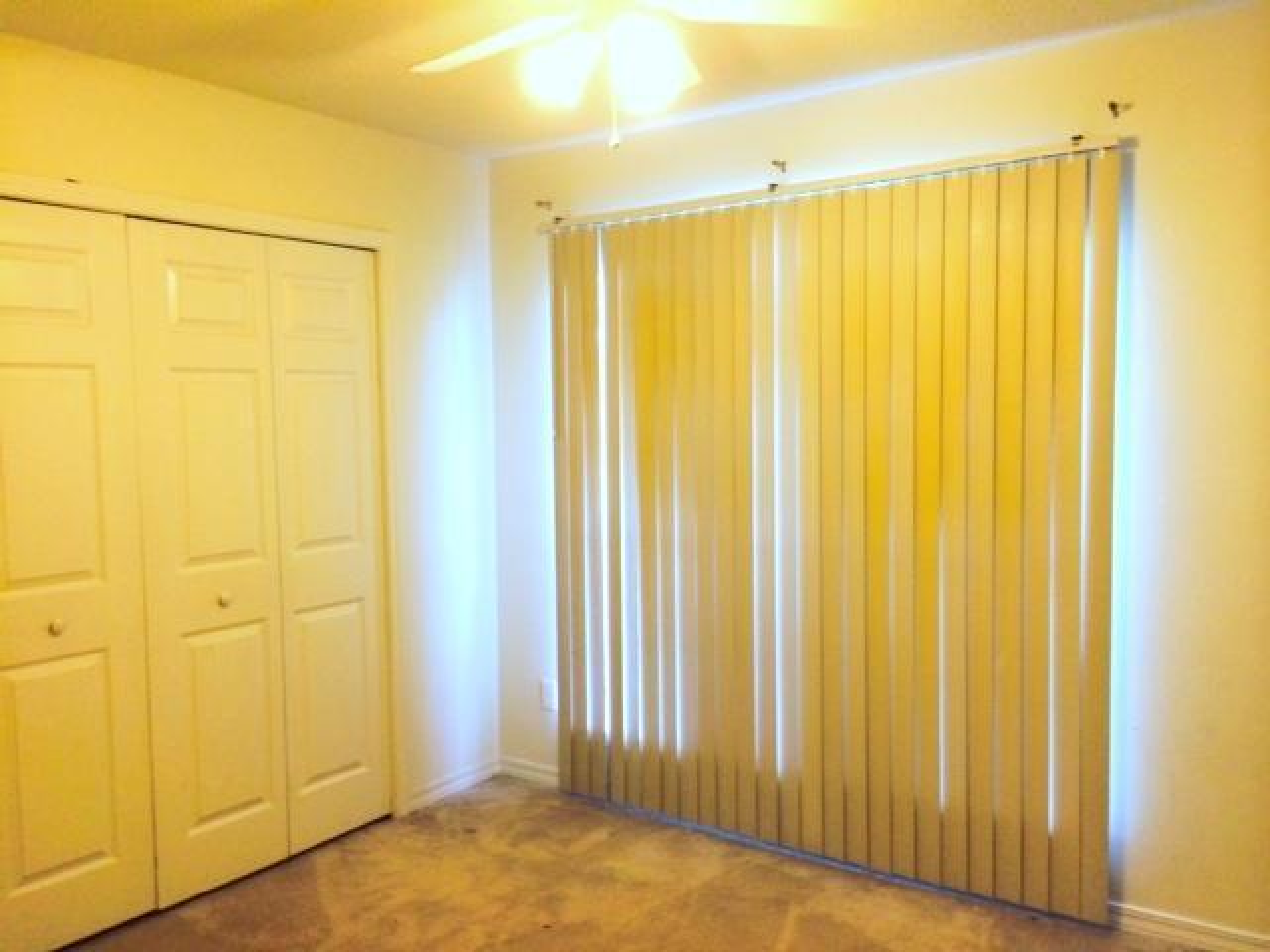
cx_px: 635
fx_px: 1101
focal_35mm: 30
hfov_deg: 60.0
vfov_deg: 46.8
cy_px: 476
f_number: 2.2
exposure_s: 1/30
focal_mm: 4.12
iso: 64
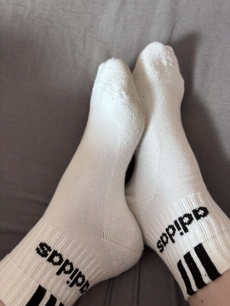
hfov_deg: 53.1
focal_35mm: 26
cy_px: 153
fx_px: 230
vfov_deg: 67.3
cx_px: 115
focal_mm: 5.96
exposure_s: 1/60
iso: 160
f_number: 1.6
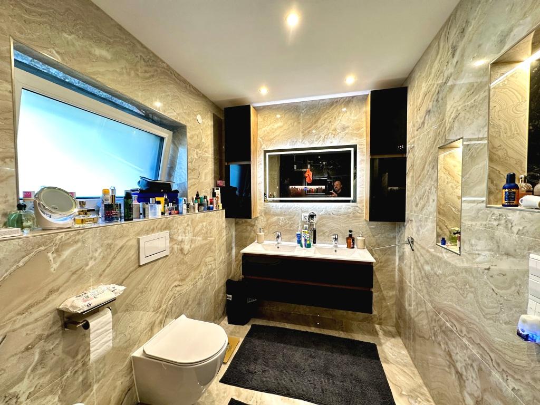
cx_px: 270
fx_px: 218
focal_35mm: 14
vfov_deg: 85.7
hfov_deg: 102.1
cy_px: 202
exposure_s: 1/50
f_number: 2.2
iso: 160
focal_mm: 2.22
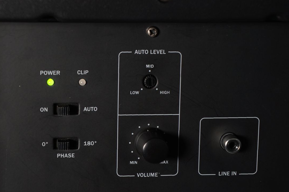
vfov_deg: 13.3
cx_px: 109
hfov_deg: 19.9
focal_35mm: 103
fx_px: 823
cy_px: 110
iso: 200
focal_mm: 55
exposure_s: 1/15
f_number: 6.3
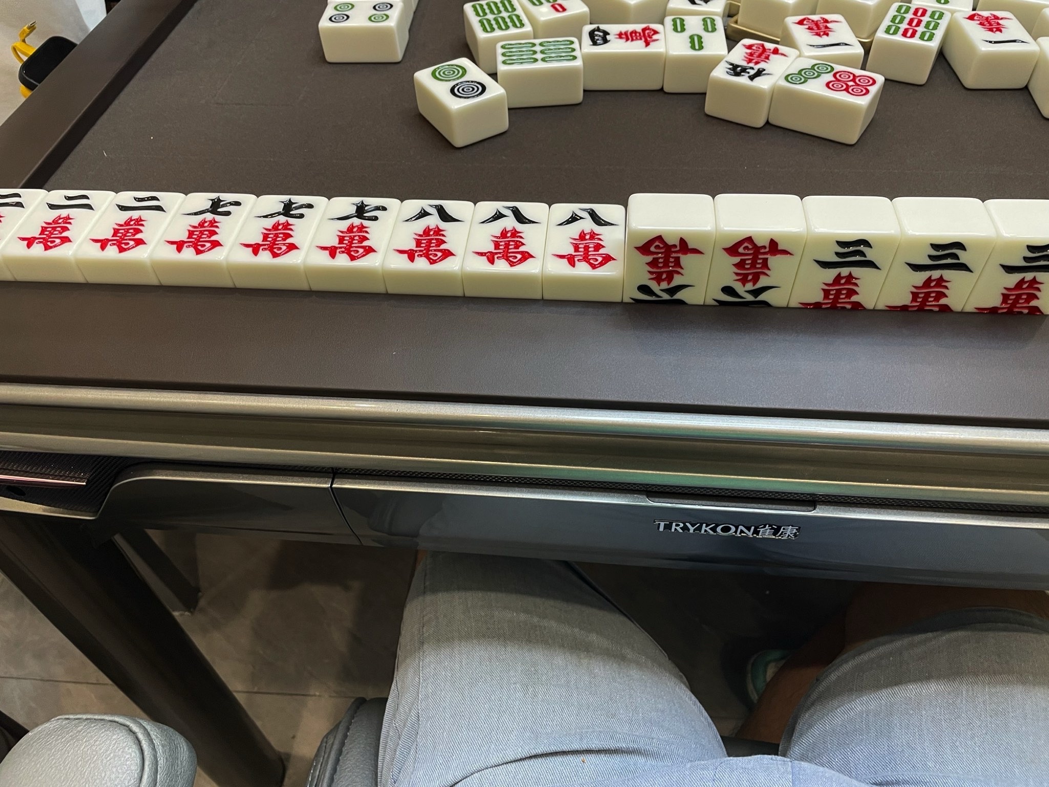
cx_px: 524
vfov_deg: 53.1
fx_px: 788
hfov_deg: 67.3
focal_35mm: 26
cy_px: 394
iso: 125
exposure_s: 1/50
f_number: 1.6
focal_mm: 4.2
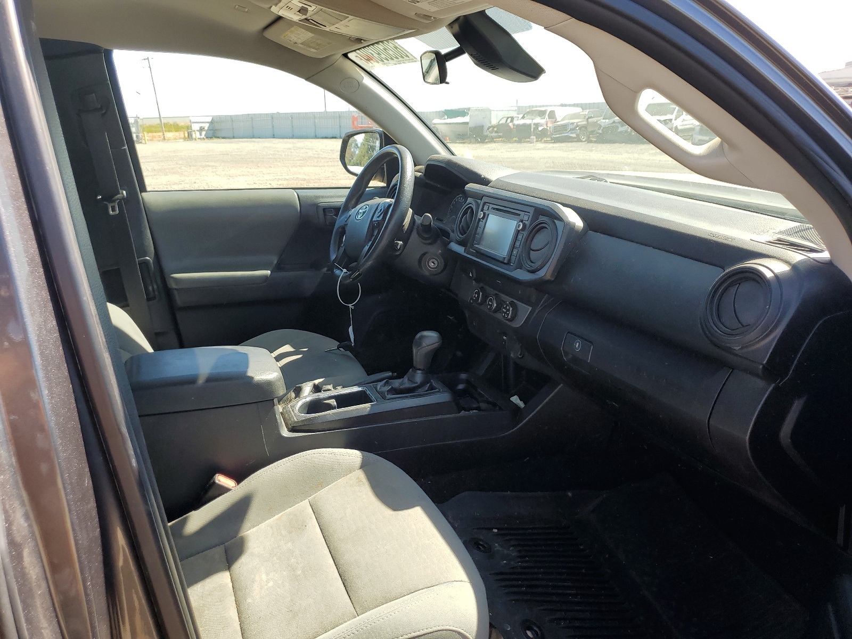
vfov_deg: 53.1
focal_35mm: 26
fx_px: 640
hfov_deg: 67.3
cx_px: 426
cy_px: 320
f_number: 1.5
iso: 50
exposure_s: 1/556
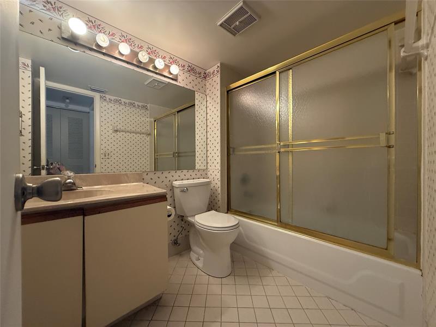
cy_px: 164
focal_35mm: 14
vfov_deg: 85.7
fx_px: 176
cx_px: 218
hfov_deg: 102.1
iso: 400
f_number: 2.2
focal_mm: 2.22
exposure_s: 1/120
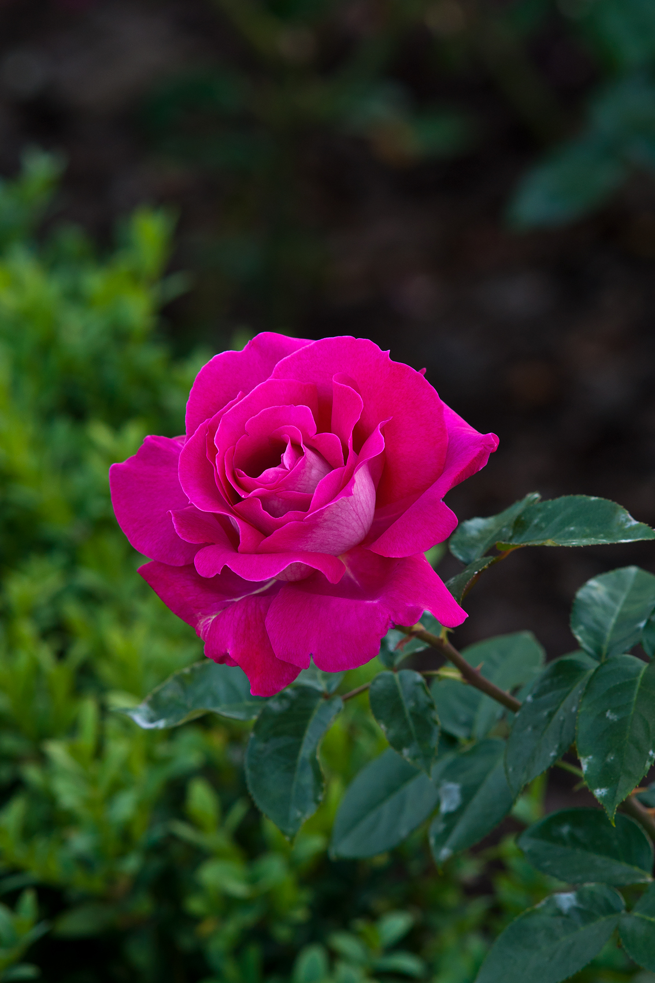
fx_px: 5527
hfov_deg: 6.8
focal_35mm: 202
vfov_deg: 10.2
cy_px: 492
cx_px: 328
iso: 250
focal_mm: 135
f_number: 6.3
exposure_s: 1/100
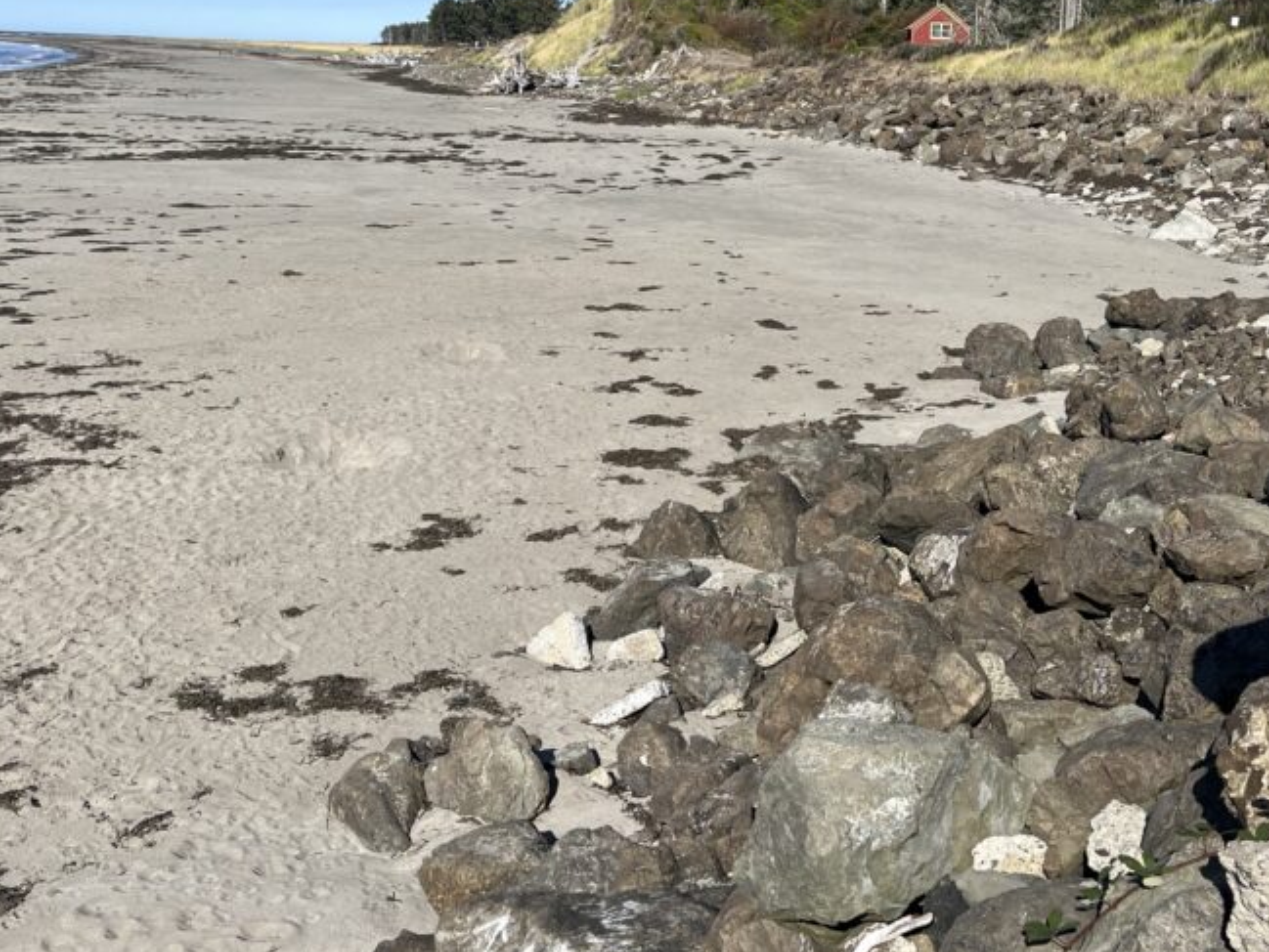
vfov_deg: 34.8
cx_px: 766
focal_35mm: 41
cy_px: 319
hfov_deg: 45.5
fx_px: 1503
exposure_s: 1/4854
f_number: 1.6
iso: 50
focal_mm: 5.1
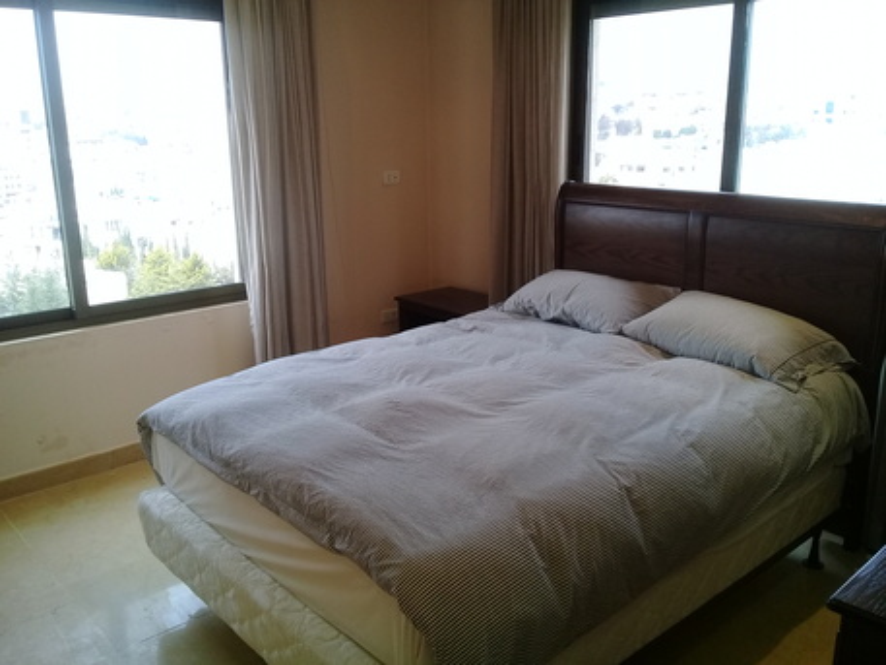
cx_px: 443
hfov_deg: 58.3
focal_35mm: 31
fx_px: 794
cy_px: 332
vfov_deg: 45.5
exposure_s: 1/100
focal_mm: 3.3
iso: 64
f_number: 2.2
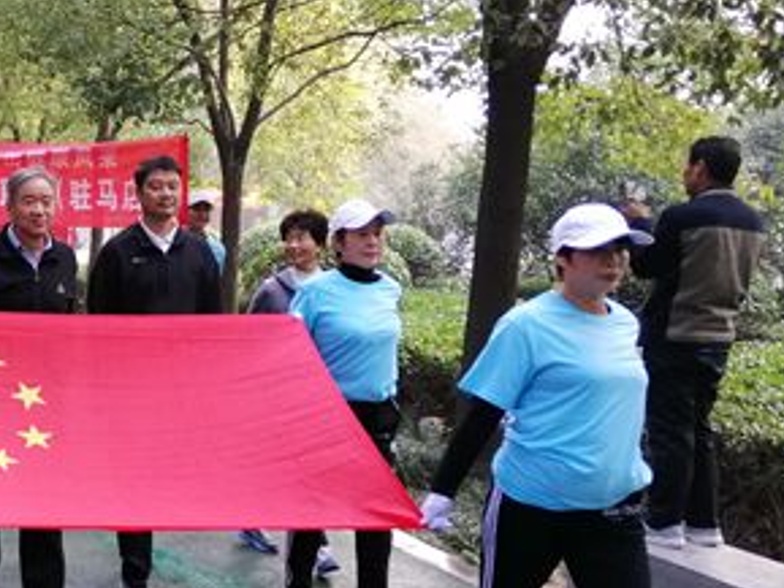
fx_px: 1224
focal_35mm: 54
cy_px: 339
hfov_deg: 33.1
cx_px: 33
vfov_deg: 27.0
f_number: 2.2
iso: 100
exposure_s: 1/100
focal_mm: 3.81
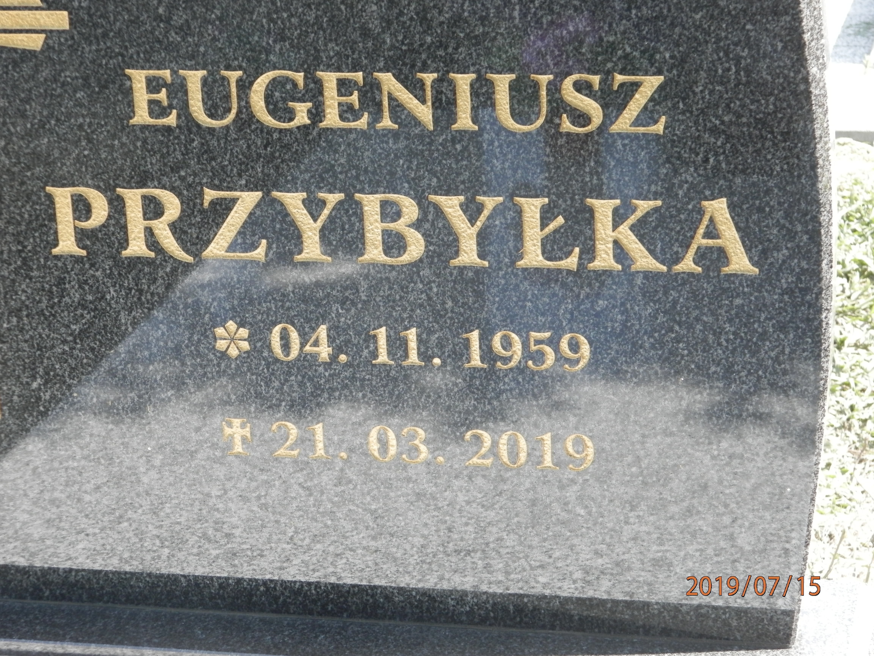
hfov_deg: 18.5
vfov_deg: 14.0
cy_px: 328
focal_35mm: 106
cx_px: 437
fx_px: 2676
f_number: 4.5
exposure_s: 1/160
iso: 200
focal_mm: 19
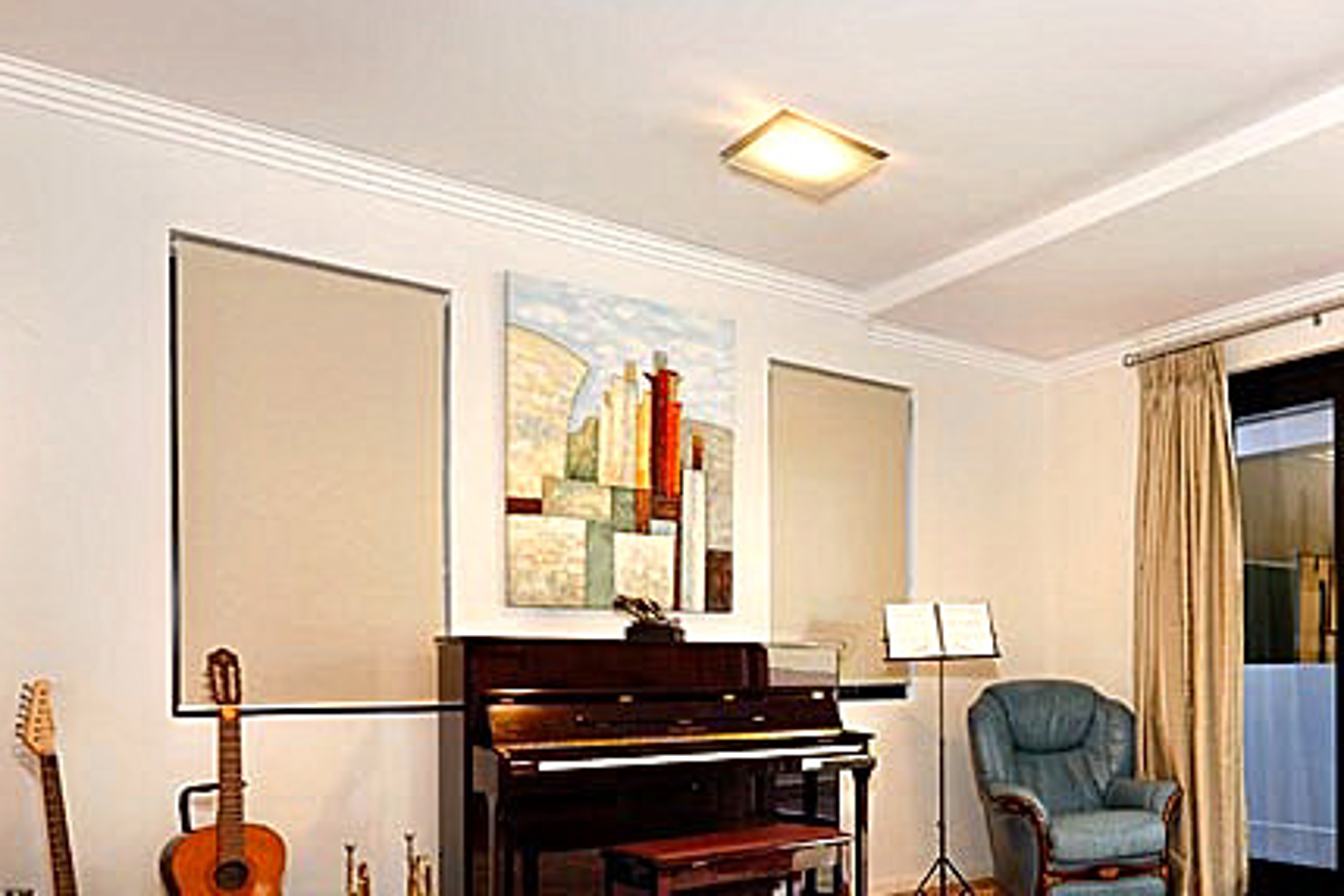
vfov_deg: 44.7
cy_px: 683
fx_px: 1045
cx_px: 1068
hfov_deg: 60.4
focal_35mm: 28
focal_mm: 10
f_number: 7.1
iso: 100
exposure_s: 1/3
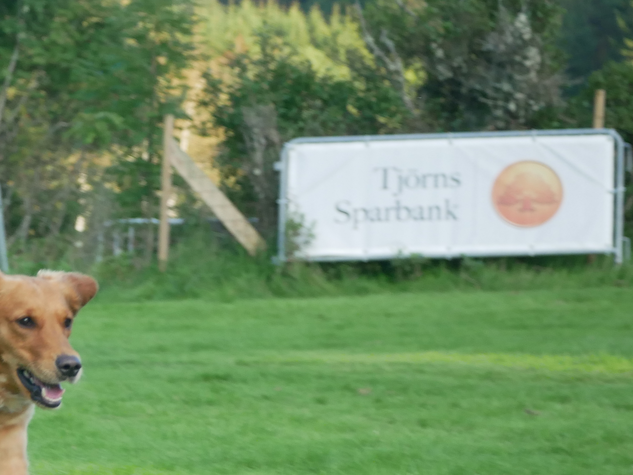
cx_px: -47
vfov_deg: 5.4
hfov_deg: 7.2
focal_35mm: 275
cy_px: 476
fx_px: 5031
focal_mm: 61
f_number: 4.7
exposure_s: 1/320
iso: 500
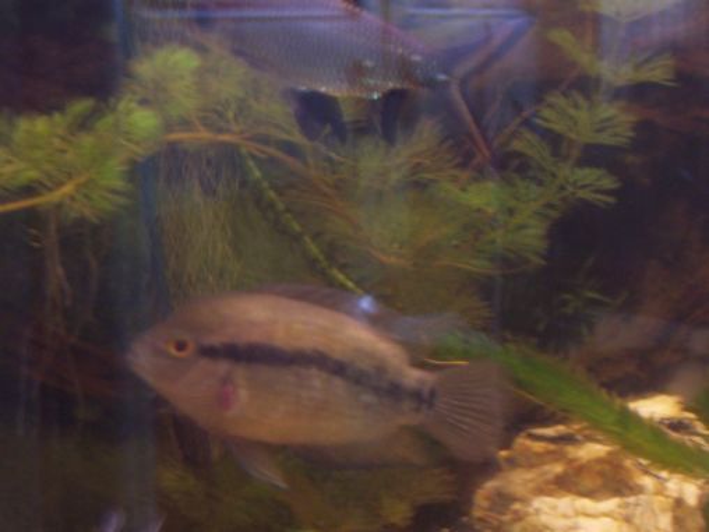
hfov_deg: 27.4
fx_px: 1454
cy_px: 266
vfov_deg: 20.7
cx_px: 354
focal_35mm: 71
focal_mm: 10.8
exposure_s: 1/8
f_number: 4
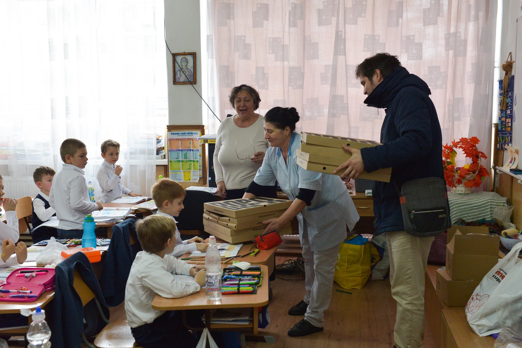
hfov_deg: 48.4
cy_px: 174
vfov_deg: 33.4
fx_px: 580
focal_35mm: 40
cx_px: 261
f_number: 5
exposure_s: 1/100
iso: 2000
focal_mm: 40
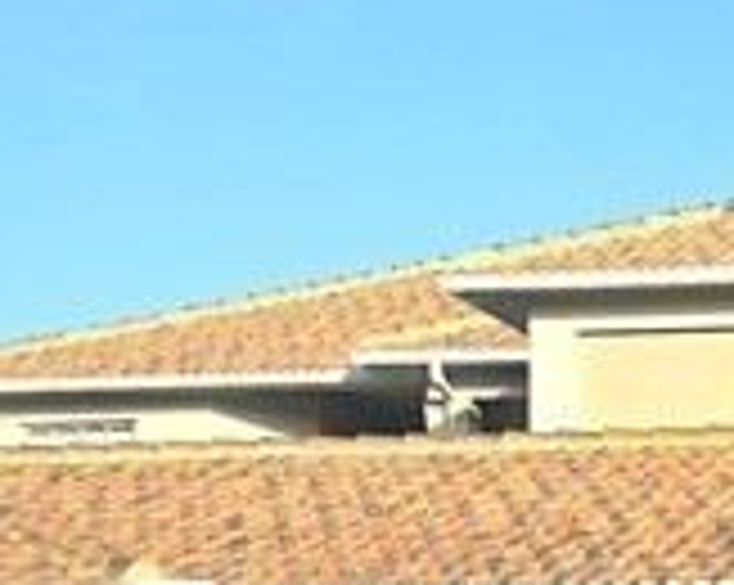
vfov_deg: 10.8
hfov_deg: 13.2
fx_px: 3059
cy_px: 657
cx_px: 932
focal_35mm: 141
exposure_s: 1/588
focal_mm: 6.3
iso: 12
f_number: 1.7
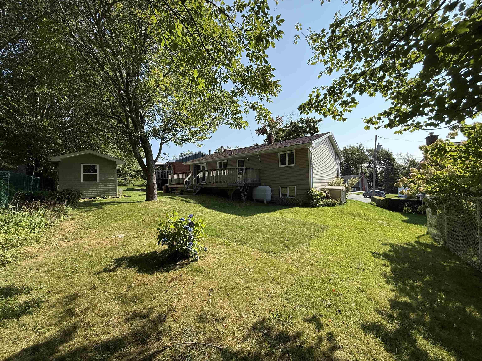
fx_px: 195
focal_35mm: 14
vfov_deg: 85.7
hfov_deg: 102.1
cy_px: 180
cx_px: 241
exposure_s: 1/1745
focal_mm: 2.22
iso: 64
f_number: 2.2
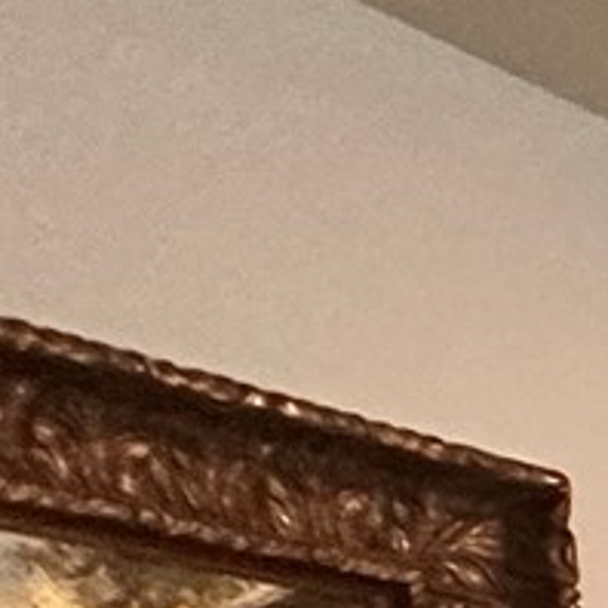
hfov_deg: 7.2
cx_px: 2727
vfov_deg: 12.4
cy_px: 1109
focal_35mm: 128
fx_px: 2544
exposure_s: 1/60
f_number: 2.2
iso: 400
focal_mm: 2.22
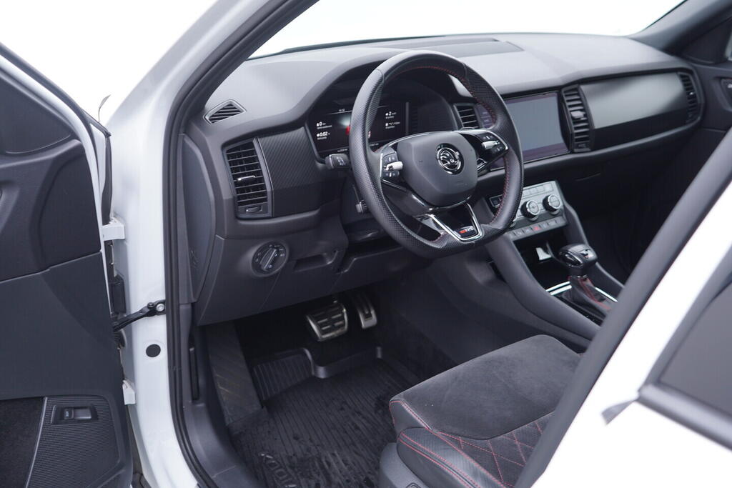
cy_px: 244
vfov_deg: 36.9
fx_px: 732
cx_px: 366
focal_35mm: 36
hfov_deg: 53.1
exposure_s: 1/40
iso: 160
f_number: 2.8
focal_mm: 24
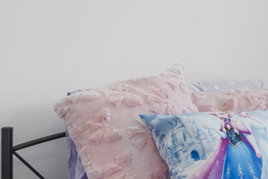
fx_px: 953
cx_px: 417
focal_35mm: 128
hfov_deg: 14.8
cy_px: -12
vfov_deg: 10.6
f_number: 7.1
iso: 1000
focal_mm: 16
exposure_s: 1/30
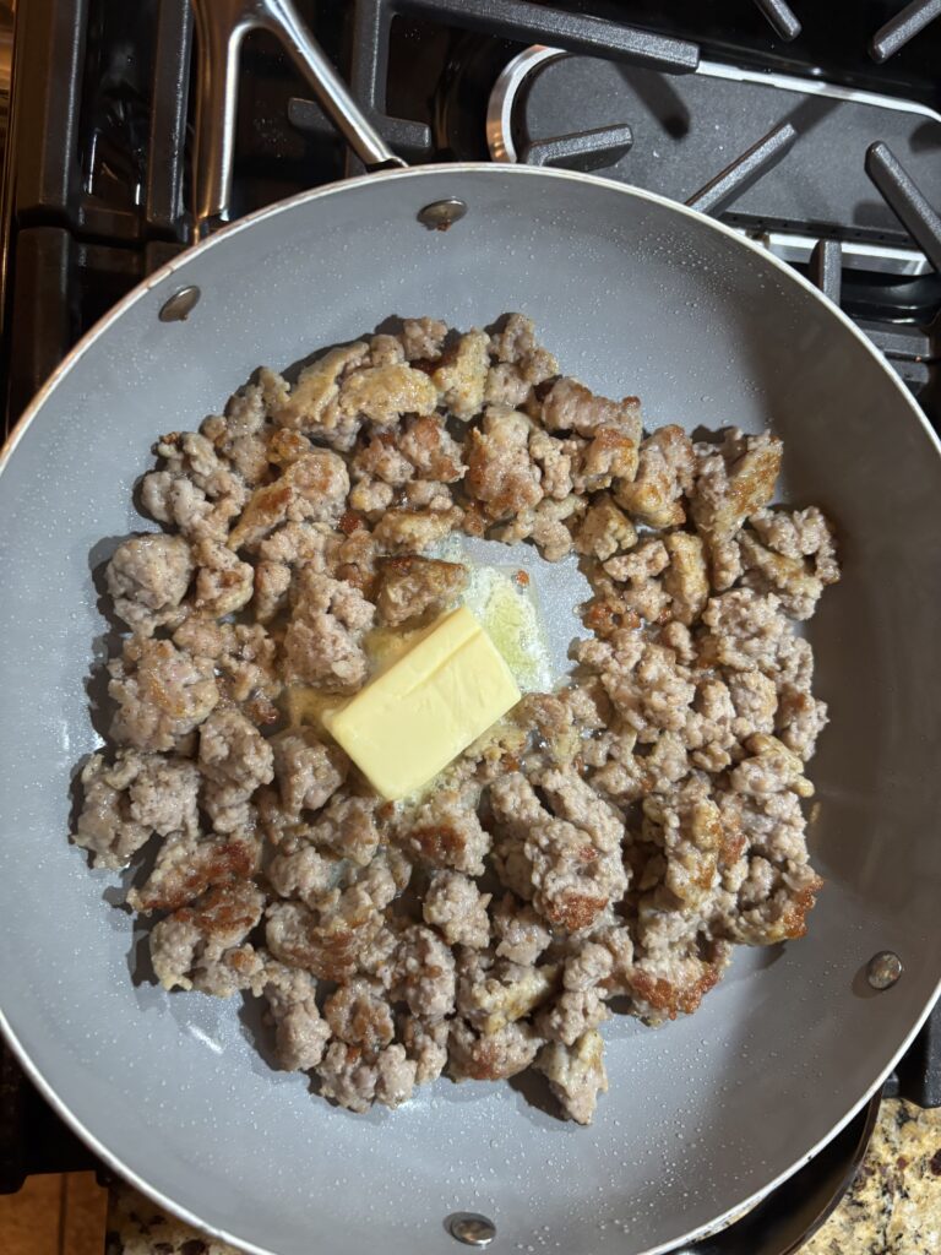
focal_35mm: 26
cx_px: 470
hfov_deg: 53.1
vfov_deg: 67.3
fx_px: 942
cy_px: 628
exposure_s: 1/60
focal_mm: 5.96
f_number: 1.6
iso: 320
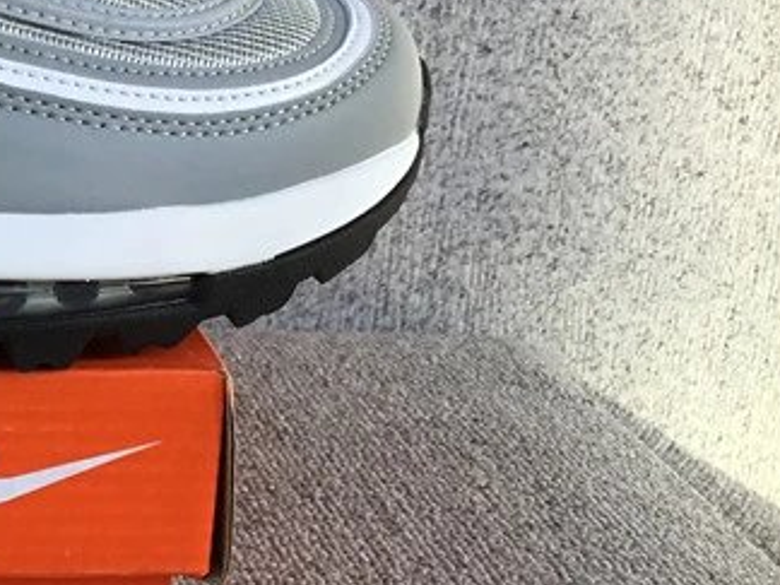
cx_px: -296
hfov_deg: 20.4
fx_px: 1938
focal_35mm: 86
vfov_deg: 17.1
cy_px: 203
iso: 25
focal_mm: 3.3
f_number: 2.4
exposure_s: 1/259
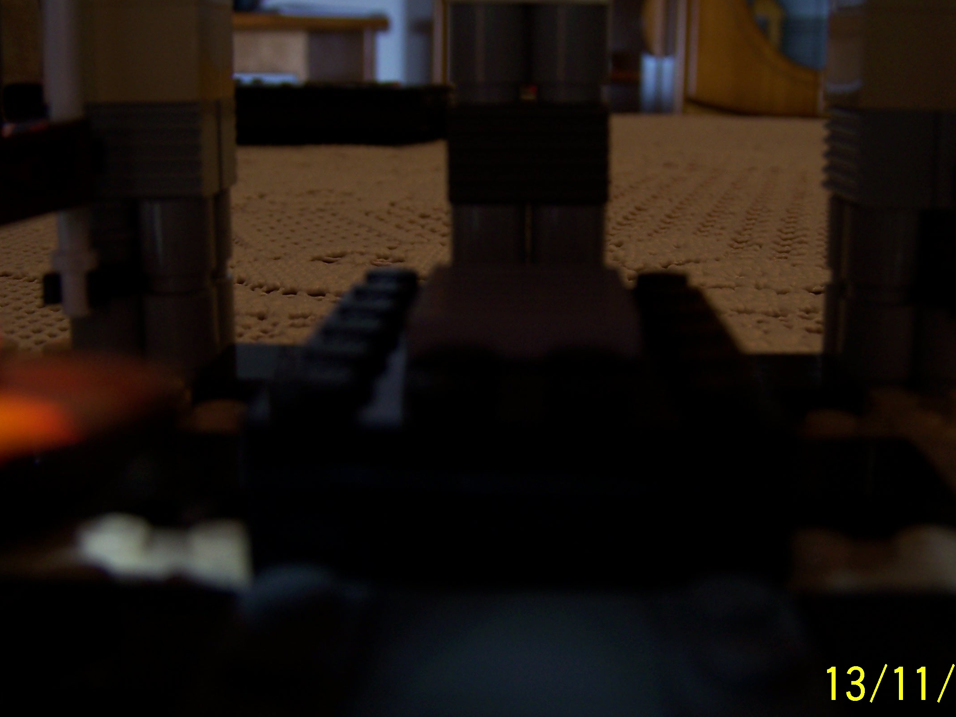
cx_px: 531
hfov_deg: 41.2
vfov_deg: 31.5
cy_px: 365
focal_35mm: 46
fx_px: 1270
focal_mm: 6.3
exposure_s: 1/60
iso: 80
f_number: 2.8
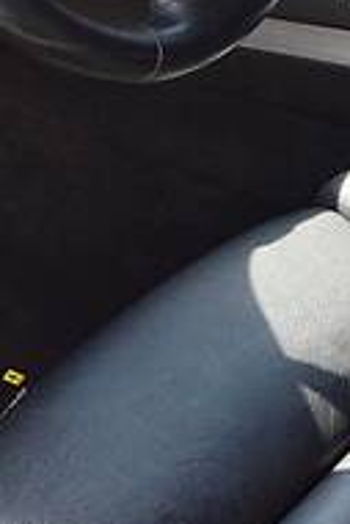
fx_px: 2023
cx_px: 220
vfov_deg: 14.5
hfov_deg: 9.9
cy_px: -25
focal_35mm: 139
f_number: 5.6
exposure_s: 1/125
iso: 360
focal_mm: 22
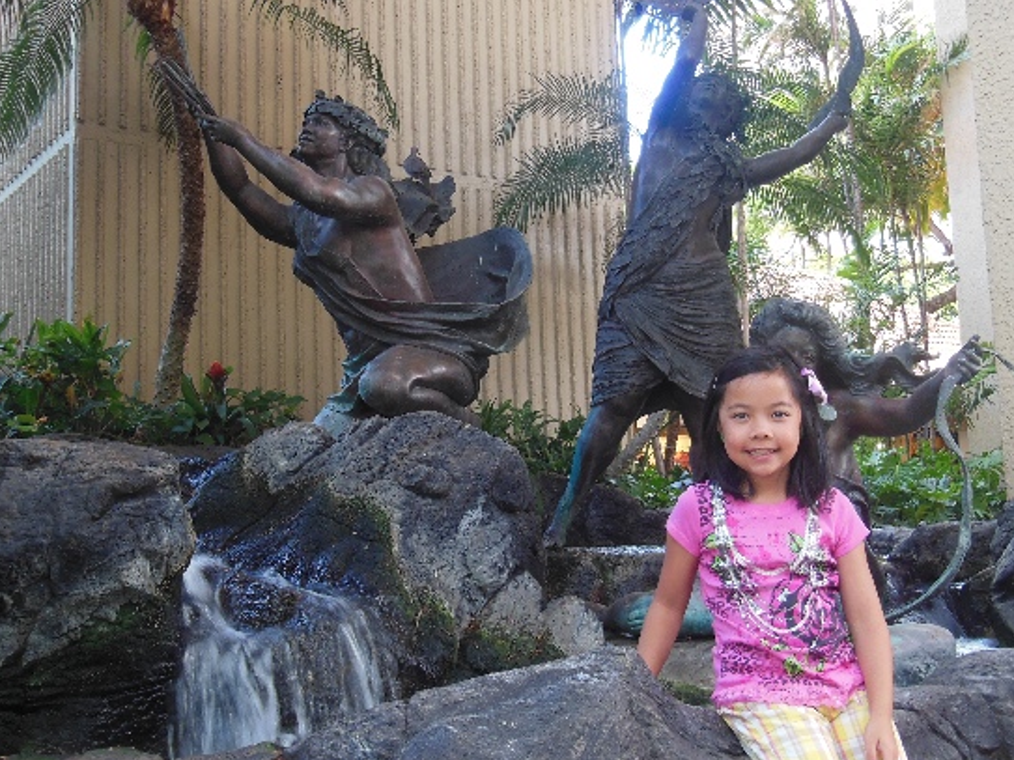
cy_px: 351
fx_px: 1347
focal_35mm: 46
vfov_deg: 31.5
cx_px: 517
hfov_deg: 41.2
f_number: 4.1
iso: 200
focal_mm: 6.9
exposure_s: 1/30
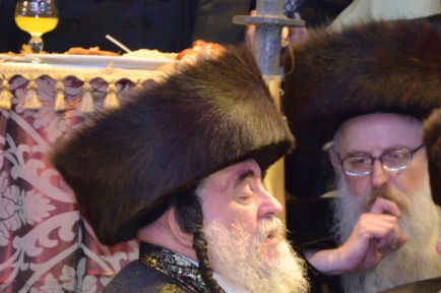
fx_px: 6705
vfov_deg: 2.5
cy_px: 247
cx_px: 366
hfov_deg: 3.8
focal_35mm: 548
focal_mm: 155
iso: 2500
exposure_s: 1/100
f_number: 5.6
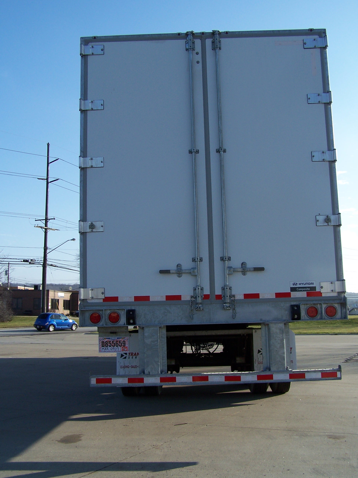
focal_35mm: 38
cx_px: 179
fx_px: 524
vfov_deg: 49.0
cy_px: 239
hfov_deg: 37.7
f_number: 4
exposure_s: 1/500
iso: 80
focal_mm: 6.3
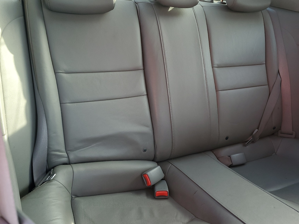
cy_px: 109
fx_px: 268
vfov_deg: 45.4
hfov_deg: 58.4
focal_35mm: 31
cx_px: 147
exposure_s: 1/60.2
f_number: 1.5
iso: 58
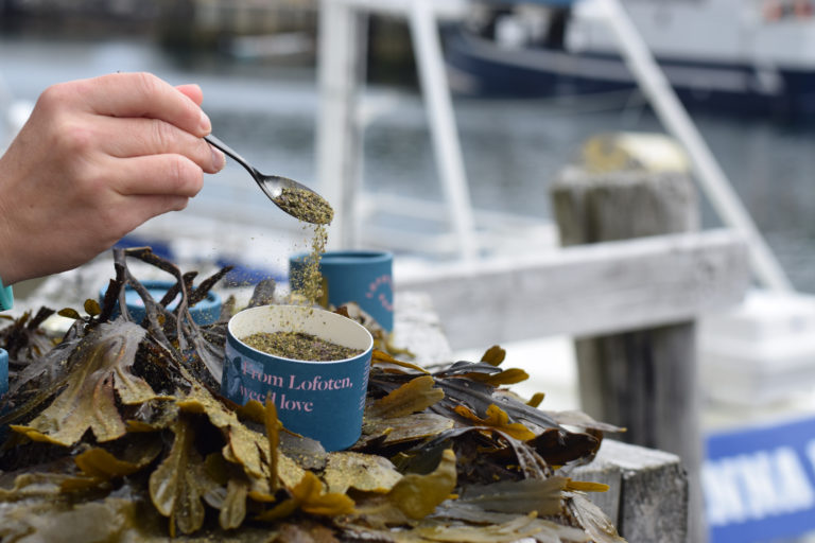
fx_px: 1698
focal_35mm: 75
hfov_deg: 27.0
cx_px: 408
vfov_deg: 18.2
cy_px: 272
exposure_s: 1/1000
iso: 400
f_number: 4.5
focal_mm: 50
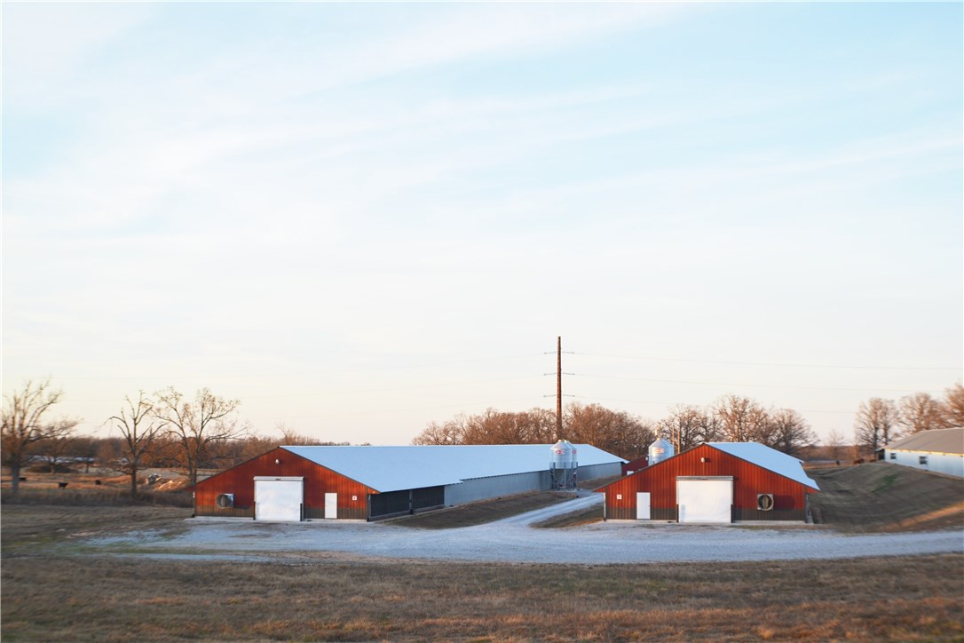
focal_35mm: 63
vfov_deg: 21.6
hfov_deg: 31.9
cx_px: 482
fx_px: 1687
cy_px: 322
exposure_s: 1/160
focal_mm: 42
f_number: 6.3
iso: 100
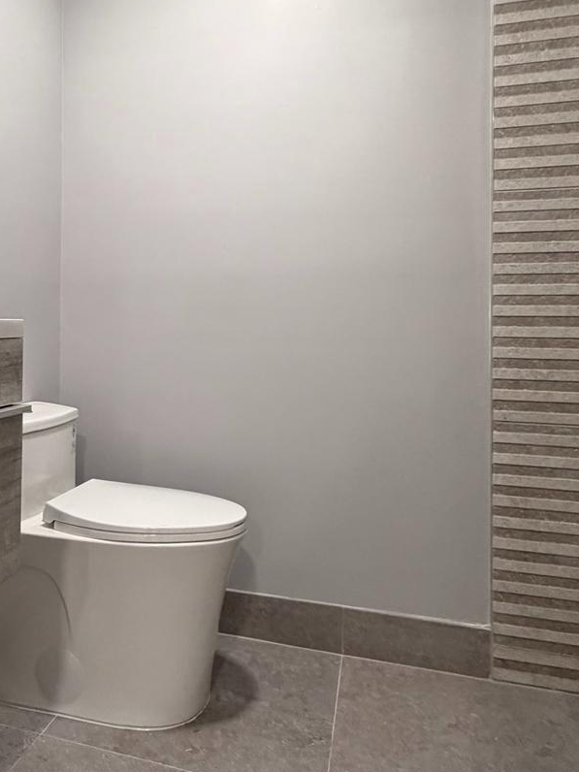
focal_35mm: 27
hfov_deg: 50.0
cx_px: 174
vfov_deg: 64.9
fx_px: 602
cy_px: 318
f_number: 2.2
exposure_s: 1/120
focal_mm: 2.22
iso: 320
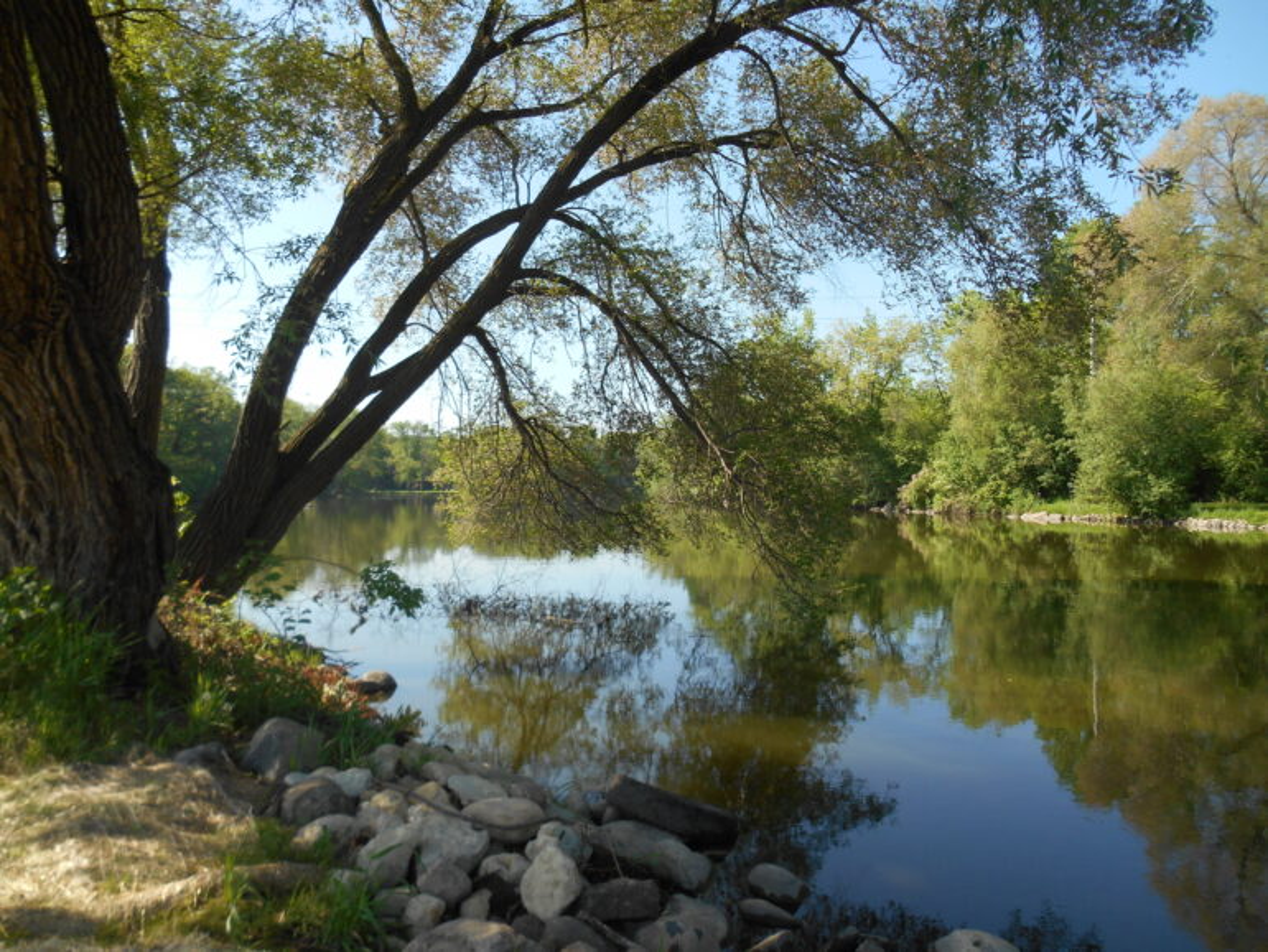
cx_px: 634
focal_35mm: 26
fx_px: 953
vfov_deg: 53.1
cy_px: 476
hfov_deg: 67.3
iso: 80
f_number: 3.4
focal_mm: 4.7
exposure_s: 1/400
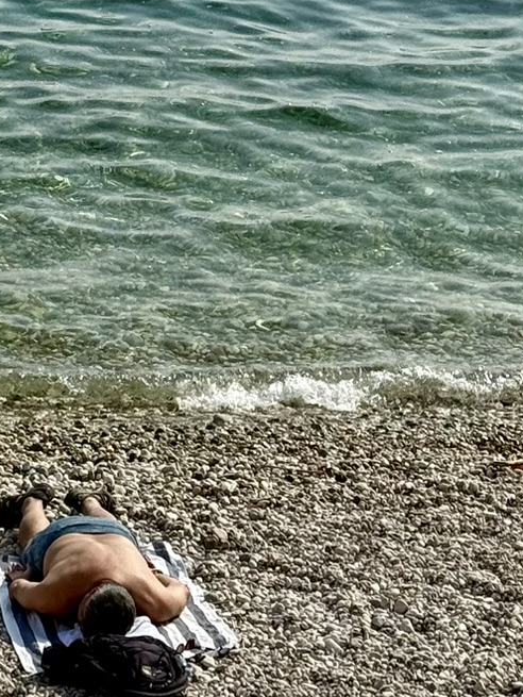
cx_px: 111
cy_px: -204
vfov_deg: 12.7
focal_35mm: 150
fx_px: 3019
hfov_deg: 9.9
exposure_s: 1/11364
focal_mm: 6.76
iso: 64
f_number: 1.78
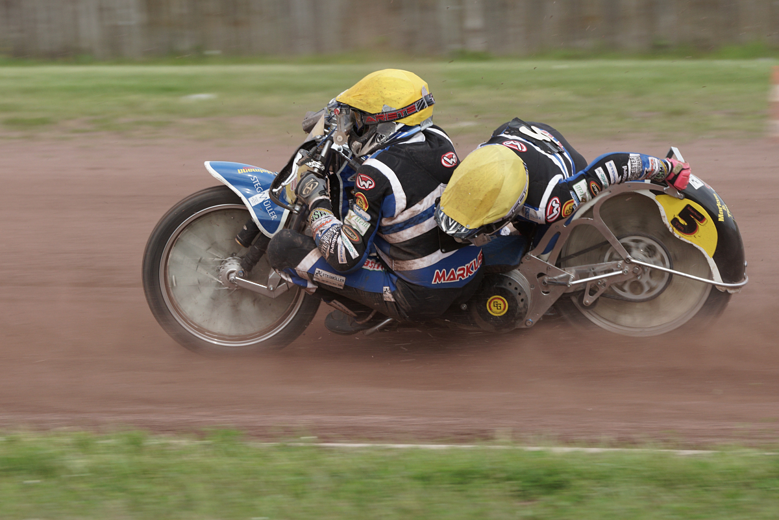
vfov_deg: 4.6
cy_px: 260
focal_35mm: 300
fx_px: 6491
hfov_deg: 6.9
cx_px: 390
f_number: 7.1
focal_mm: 200
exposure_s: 1/400
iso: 200
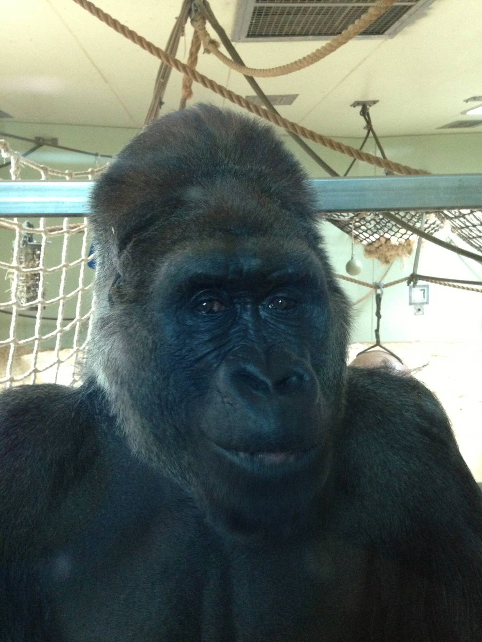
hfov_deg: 42.9
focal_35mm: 33
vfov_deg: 55.4
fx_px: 613
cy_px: 321
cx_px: 241
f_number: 2.4
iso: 400
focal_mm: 4.13
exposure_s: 1/20
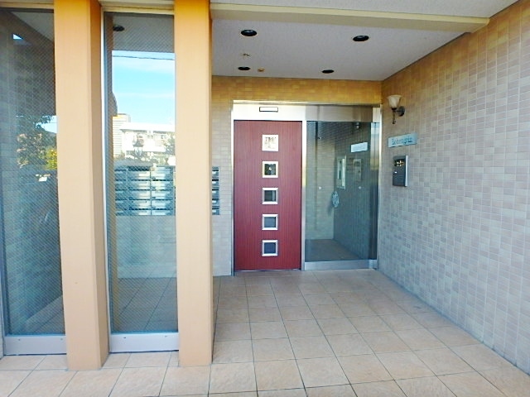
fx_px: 322
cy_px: 198
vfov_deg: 63.4
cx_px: 265
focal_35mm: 21
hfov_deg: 79.0
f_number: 3.5
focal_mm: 3.7
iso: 125
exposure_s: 1/80
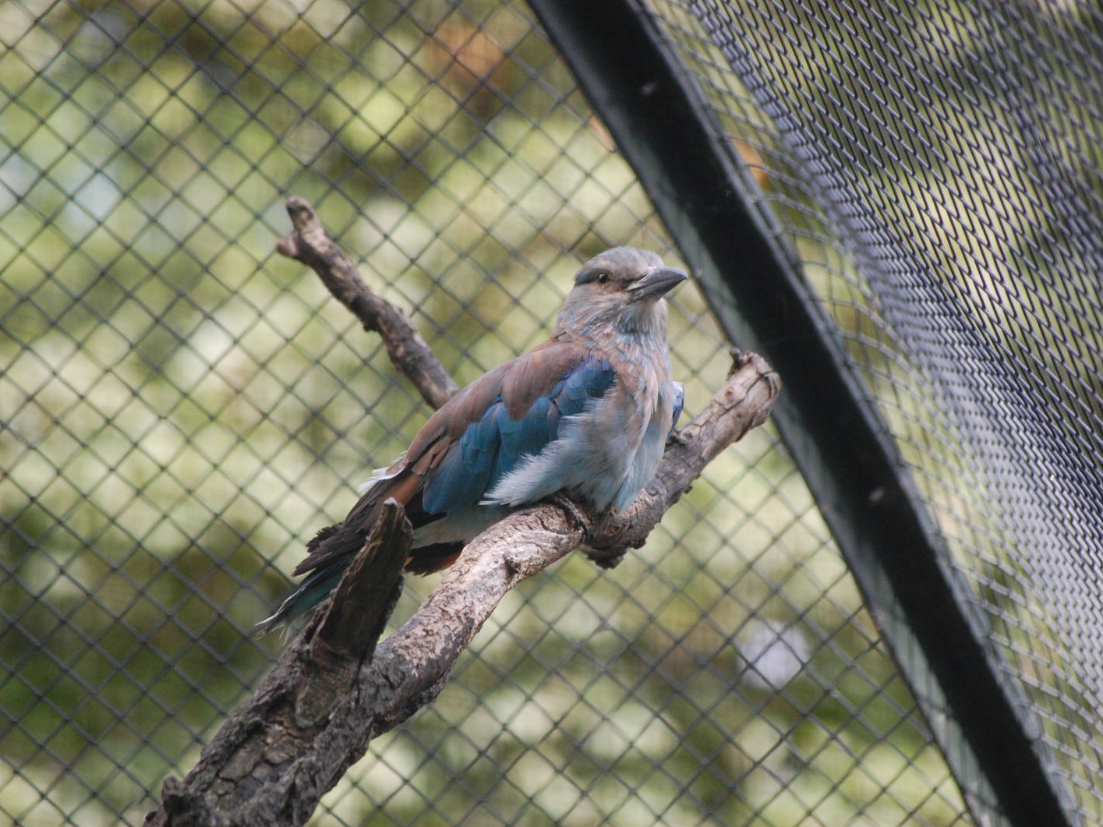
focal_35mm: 326
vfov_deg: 4.6
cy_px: 414
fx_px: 10387
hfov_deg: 6.1
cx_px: 585
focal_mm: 200
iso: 800
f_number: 5.6
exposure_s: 1/250
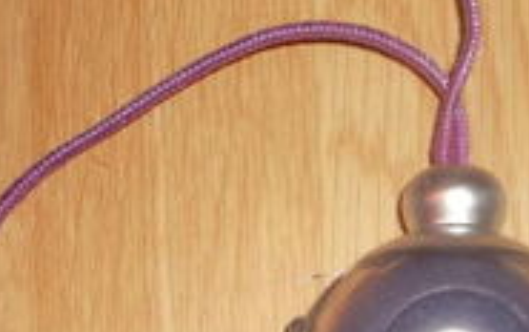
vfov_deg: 16.6
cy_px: 326
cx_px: 403
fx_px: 1111
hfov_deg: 26.4
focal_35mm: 77
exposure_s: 1/15
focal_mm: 4.1
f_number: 3.3
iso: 100
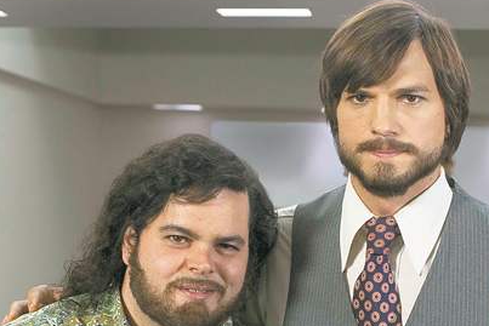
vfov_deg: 14.6
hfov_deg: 21.9
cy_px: 266
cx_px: 256
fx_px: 1264
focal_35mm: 93
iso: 800
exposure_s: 1/160
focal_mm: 50
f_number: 4.5
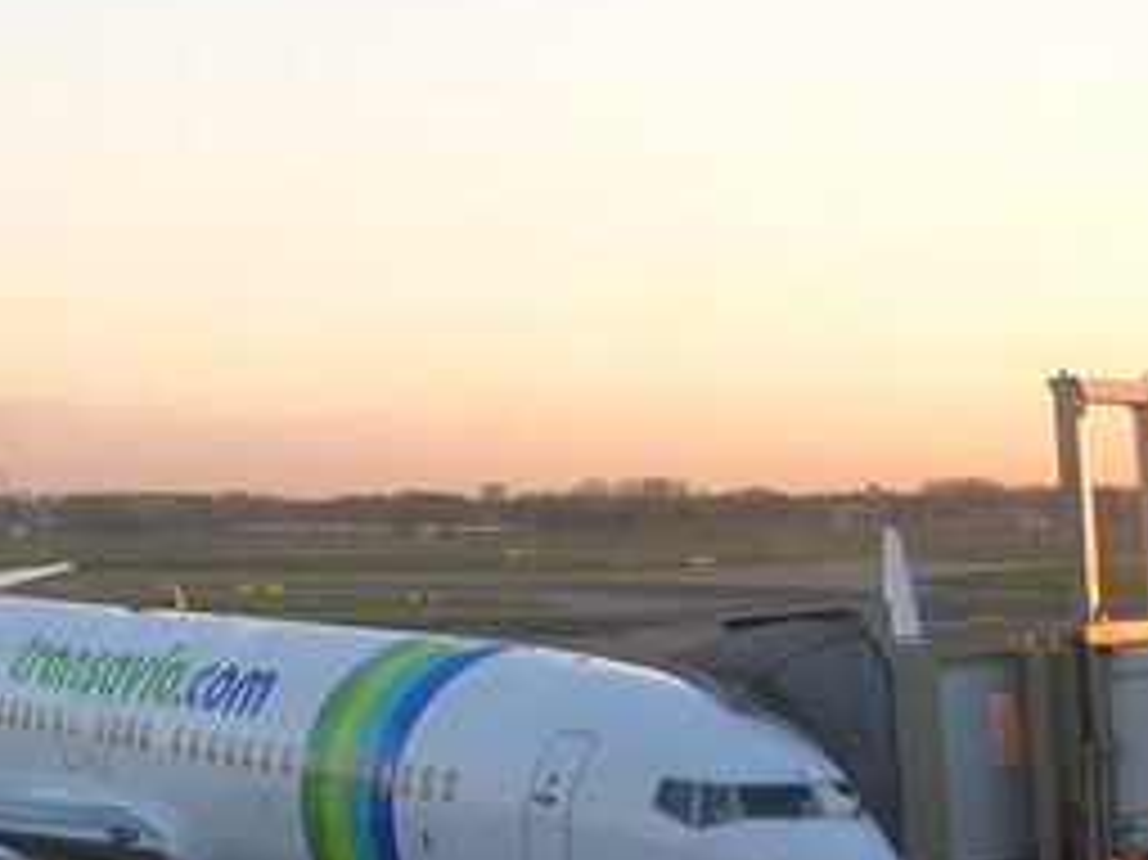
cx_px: 162
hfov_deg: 18.2
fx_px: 3547
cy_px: 743
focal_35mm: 107
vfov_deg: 13.7
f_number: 3.1
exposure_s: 1/41
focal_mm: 7
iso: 50
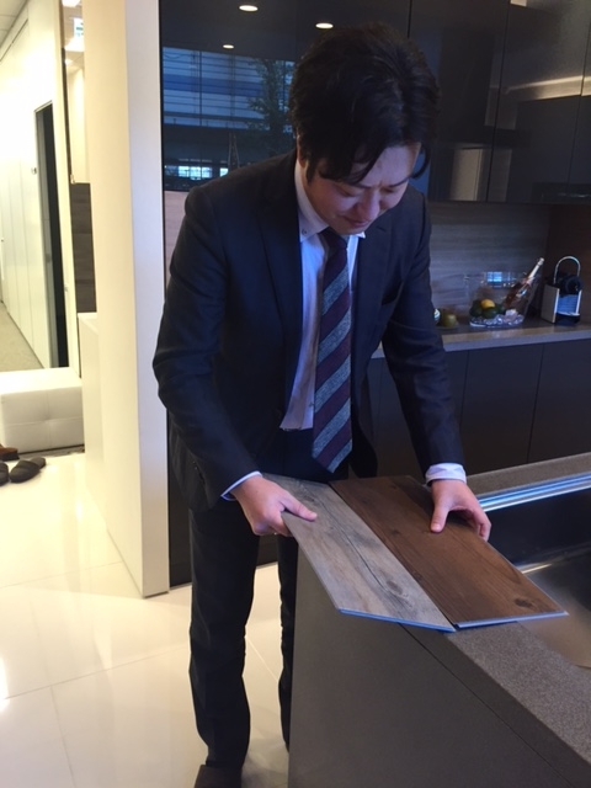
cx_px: 296
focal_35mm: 29
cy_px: 394
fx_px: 660
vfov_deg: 61.7
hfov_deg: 48.2
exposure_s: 1/30
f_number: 2.2
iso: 50
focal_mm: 4.15
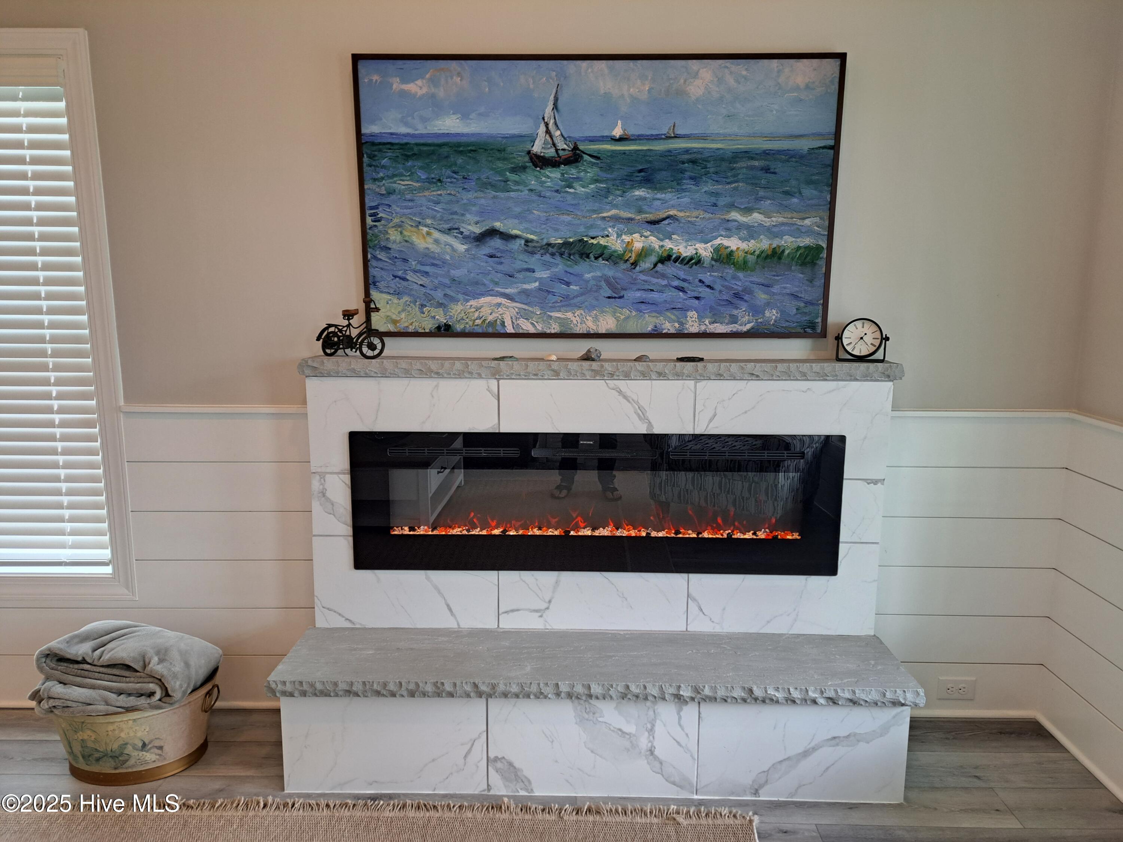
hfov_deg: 71.6
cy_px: 421
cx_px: 562
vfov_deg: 56.8
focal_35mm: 24
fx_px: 779
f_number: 1.8
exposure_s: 1/60
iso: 125
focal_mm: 5.23
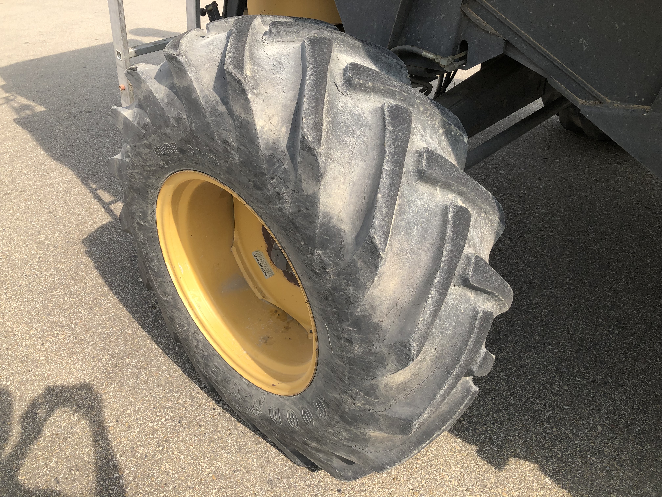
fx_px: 535
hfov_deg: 63.4
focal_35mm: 28
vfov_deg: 49.7
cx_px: 331
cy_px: 248
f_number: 1.8
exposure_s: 1/694
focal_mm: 3.99
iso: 20
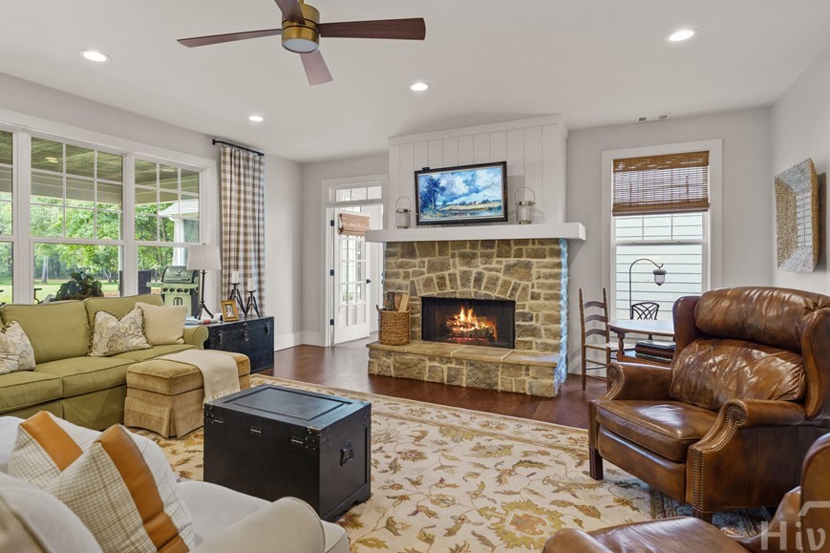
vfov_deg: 61.9
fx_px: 461
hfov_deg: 83.6
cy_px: 262
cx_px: 366
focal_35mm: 20
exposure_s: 1/20
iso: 1250
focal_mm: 16
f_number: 6.3
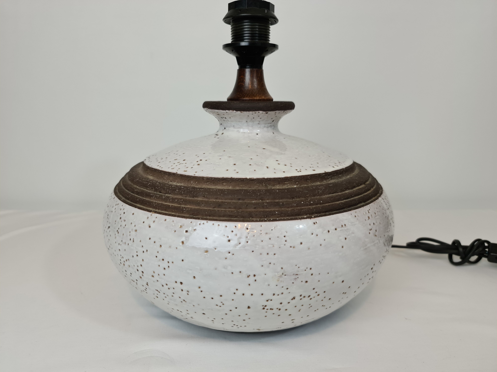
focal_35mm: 25
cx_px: 248
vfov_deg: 54.9
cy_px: 186
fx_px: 359
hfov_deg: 69.4
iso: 125
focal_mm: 7
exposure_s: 1/100
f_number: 1.8
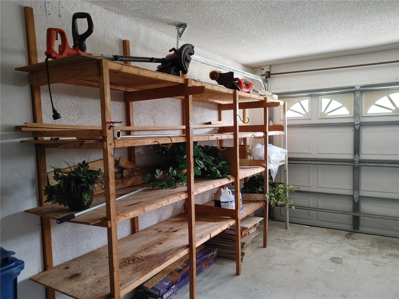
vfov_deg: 53.1
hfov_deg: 67.3
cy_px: 150
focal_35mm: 26
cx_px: 200
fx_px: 300
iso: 200
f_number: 1.8
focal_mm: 5.58
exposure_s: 1/24
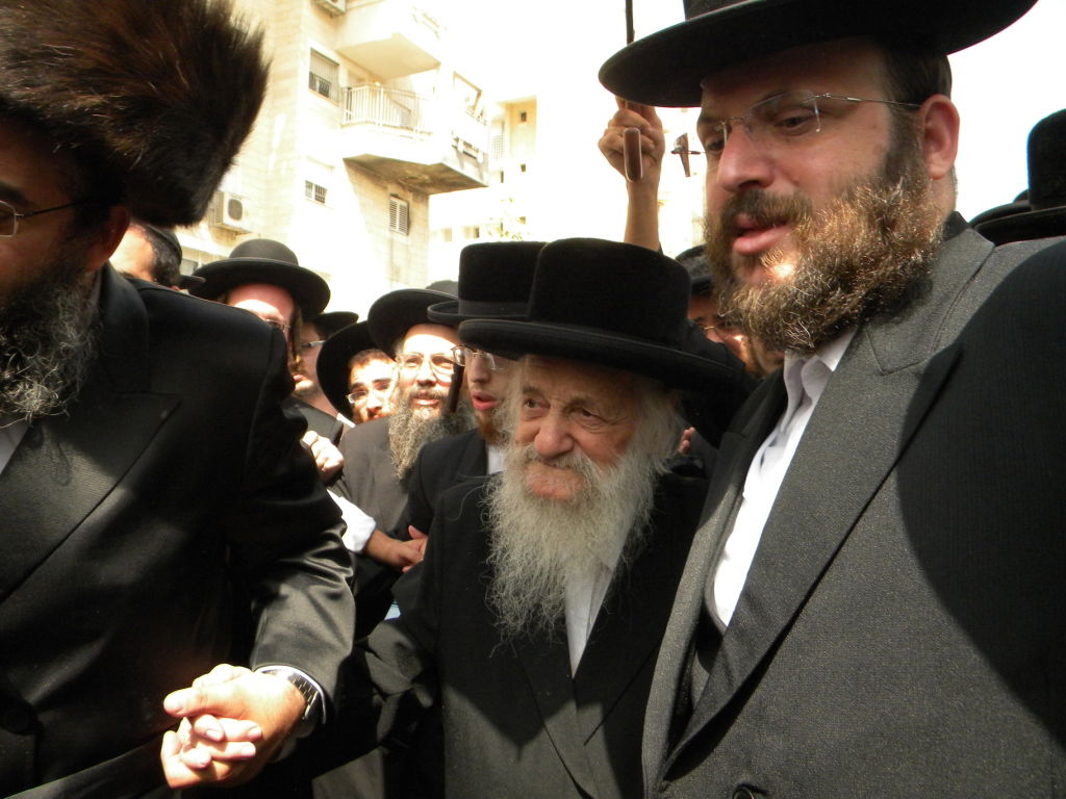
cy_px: 400
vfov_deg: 49.7
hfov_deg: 63.4
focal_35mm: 28
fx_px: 862
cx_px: 533
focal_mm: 5
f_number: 3.5
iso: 229
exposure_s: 1/782
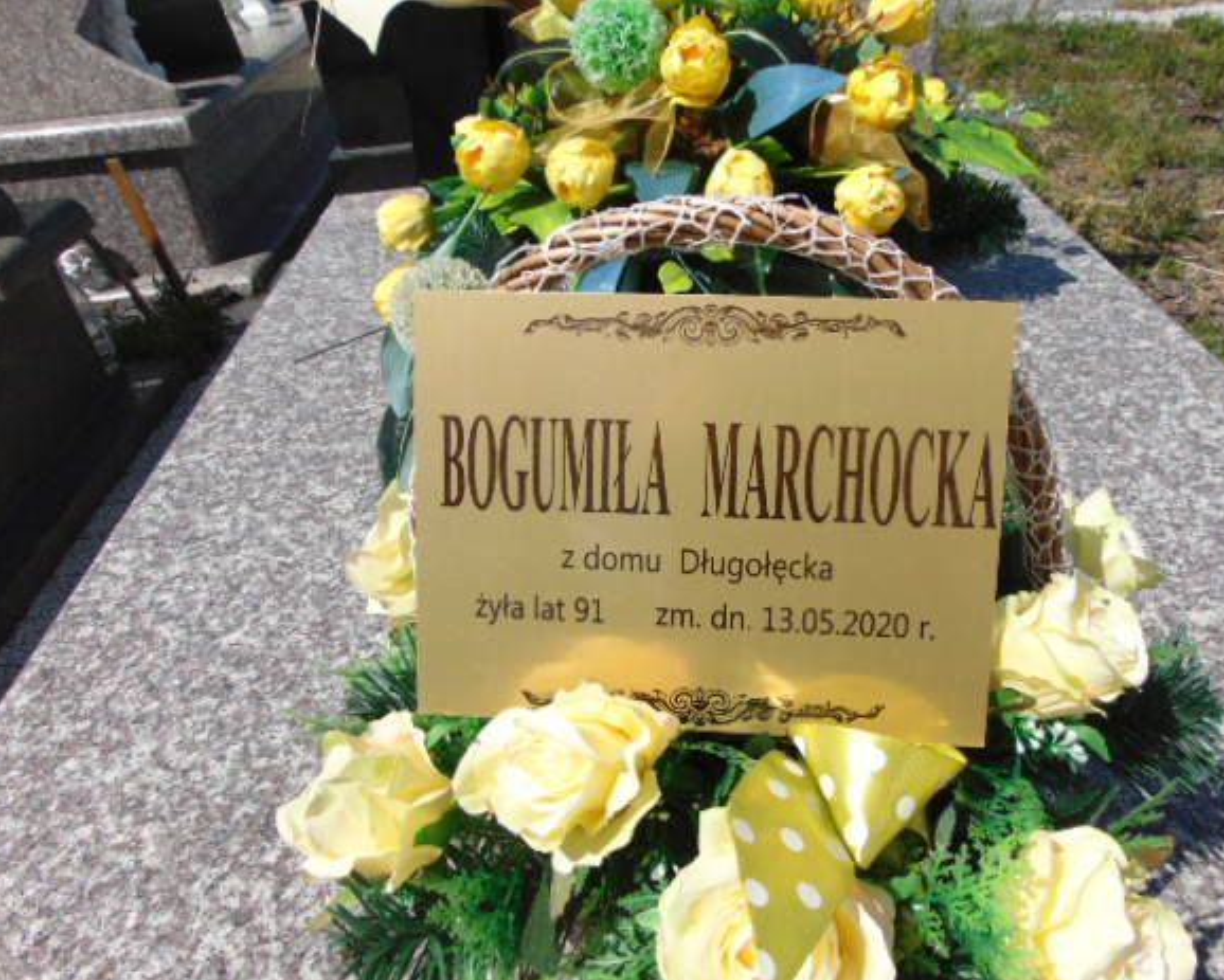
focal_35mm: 27
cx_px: 667
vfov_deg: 53.2
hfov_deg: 63.9
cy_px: 506
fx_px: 979
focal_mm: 4.5
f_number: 7.7
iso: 80
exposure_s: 1/400
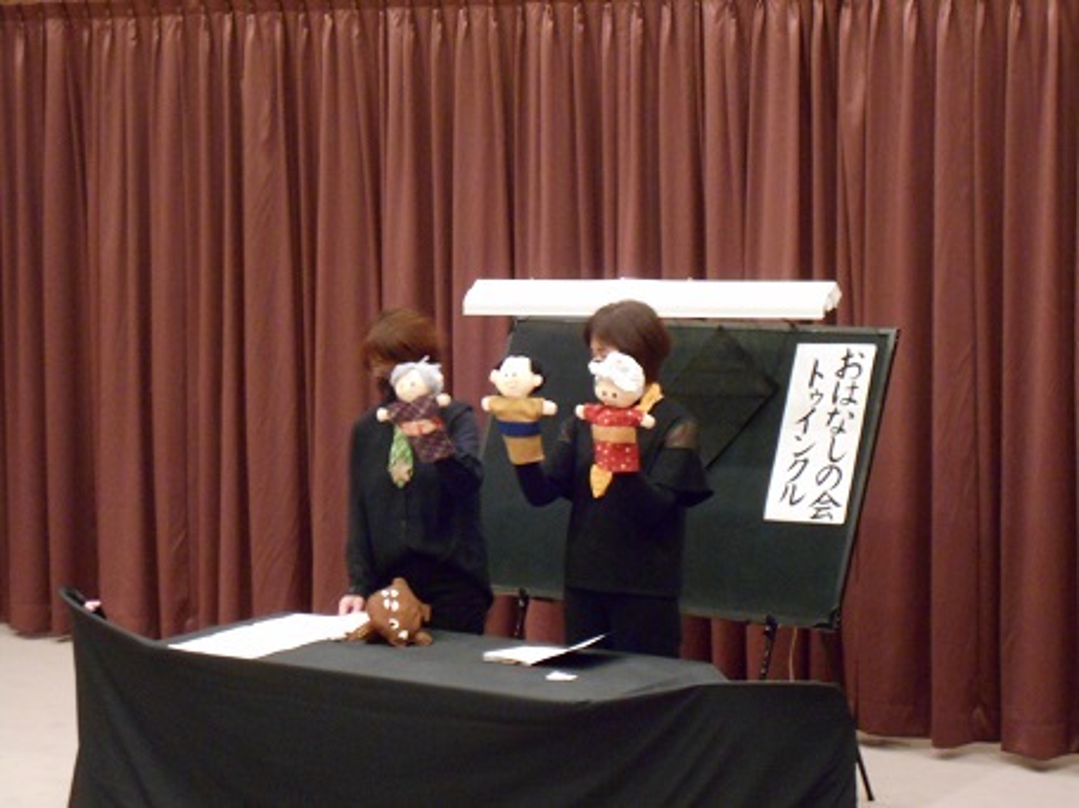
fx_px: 3054
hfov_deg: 20.0
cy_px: 404
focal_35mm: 98
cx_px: 540
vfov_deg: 15.1
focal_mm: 17.6
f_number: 5.5
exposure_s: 1/6
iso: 800
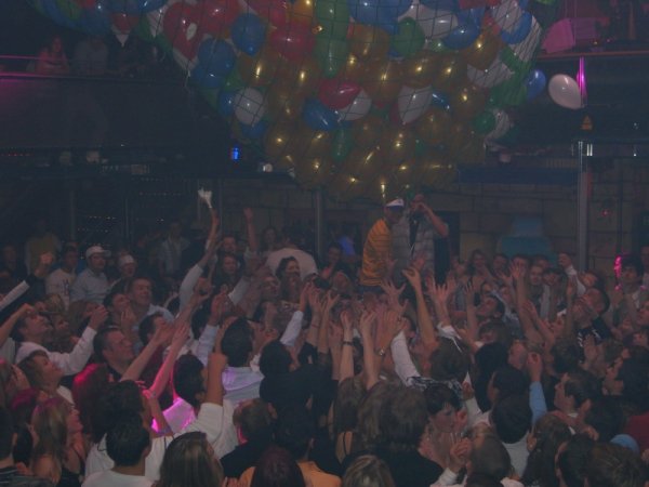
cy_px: 244
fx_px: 1069
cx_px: 324
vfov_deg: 25.7
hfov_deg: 33.8
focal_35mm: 57
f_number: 3.6
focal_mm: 11.8
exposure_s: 1/60
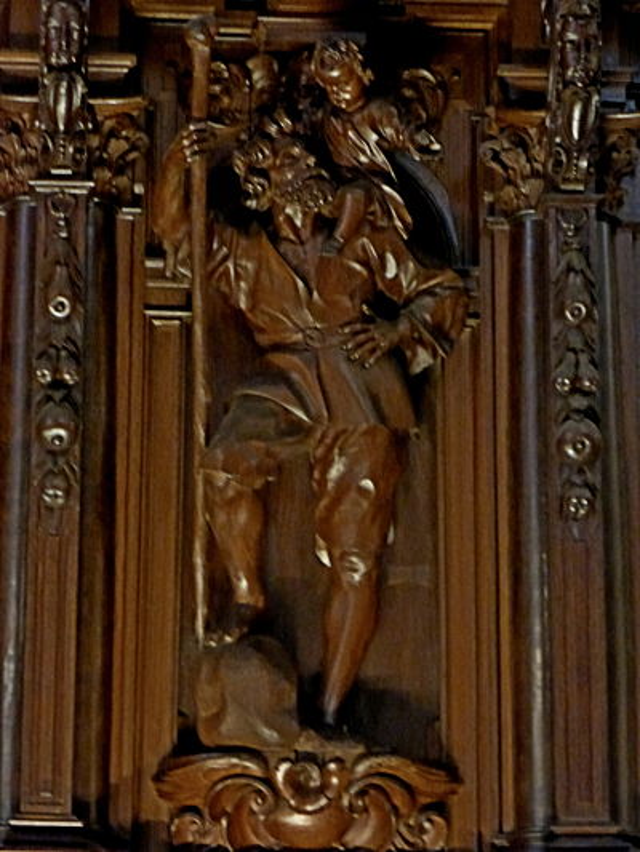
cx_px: 320
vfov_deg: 14.4
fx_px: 3376
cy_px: 426
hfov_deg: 10.8
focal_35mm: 137
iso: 1600
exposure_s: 1/4
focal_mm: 24.4
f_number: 5.4
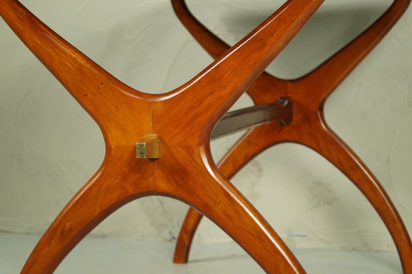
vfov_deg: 16.5
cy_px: 137
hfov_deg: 24.6
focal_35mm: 82
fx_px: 944
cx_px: 206
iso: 400
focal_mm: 55
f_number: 5.6
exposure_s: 1/25
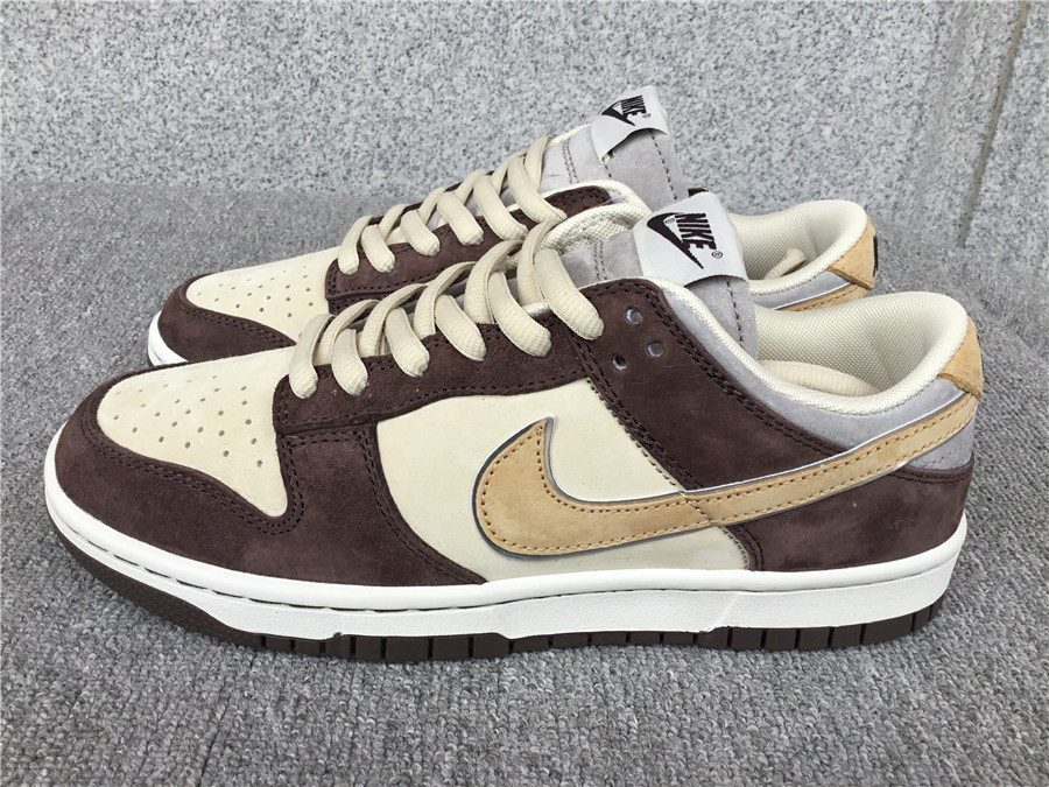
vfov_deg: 45.4
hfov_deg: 58.4
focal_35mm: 31
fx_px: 939
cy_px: 394
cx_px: 524
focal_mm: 3.3
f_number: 2.4
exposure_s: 1/152
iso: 25
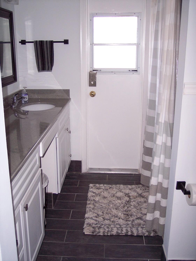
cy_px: 130
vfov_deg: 47.9
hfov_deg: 36.8
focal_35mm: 39
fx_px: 294
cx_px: 98
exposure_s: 1/60
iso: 140
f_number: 2.8
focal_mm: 8
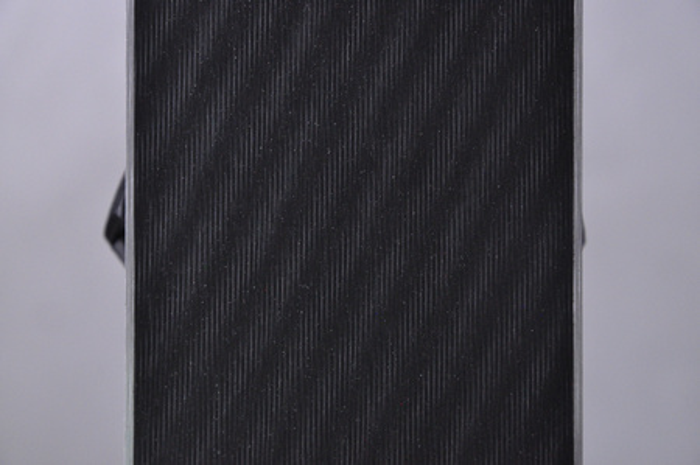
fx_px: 3059
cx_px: 350
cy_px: 232
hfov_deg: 13.1
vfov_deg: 8.7
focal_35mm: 158
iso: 3200
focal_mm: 105
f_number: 9.5
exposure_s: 1/125
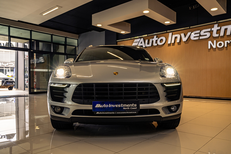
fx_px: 180
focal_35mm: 28
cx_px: 116
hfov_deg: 65.5
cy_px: 77
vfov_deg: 46.4
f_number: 3.5
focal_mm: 28
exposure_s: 1/200
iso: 200
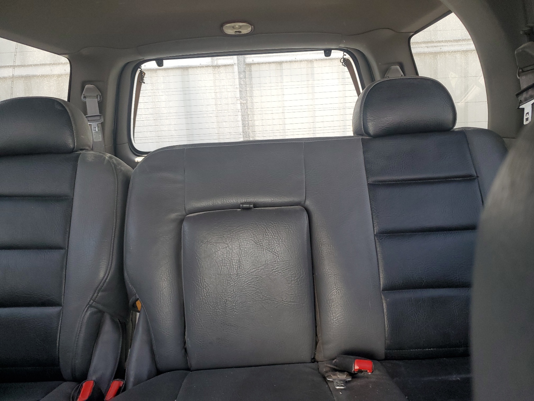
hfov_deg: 67.3
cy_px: 200
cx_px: 267
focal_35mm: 26
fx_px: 401
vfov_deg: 53.1
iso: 79
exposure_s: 1/120
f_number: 1.5
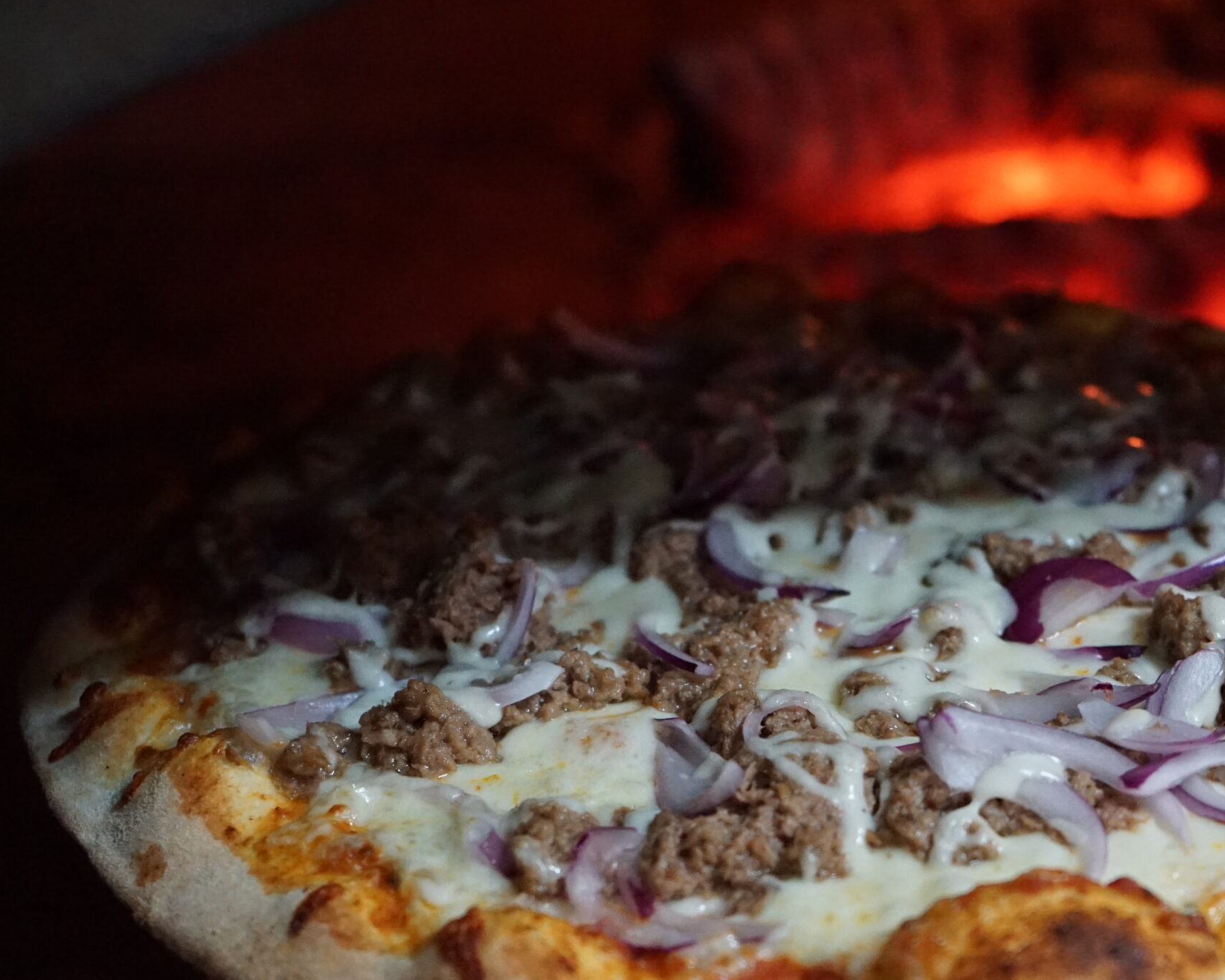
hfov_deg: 26.6
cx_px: 808
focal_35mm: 71
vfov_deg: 21.6
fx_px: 2574
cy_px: 519
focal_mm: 50
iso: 6400
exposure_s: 1/100
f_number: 4.5
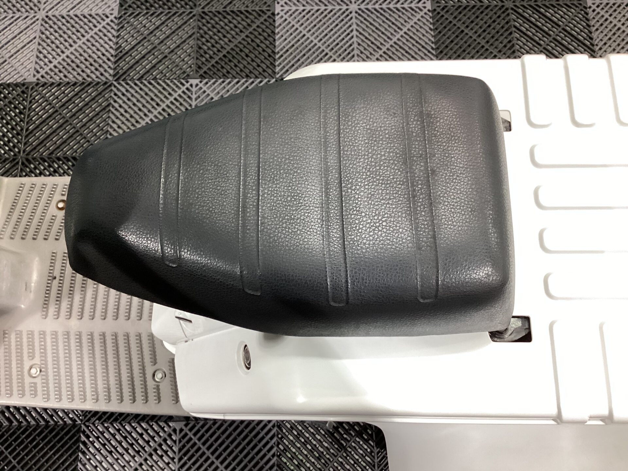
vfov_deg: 45.4
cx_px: 314
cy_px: 236
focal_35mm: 31
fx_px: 562
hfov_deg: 58.4
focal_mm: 3.3
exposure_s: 1/60
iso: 125
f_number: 2.4
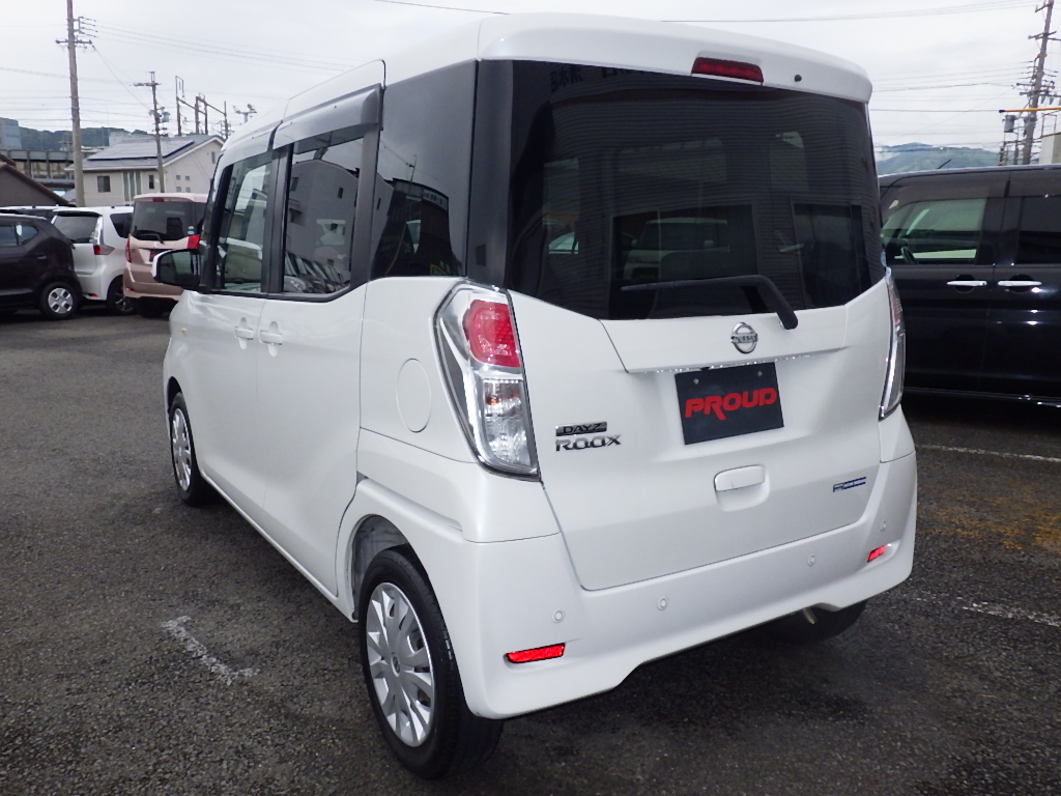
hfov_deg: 63.4
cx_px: 530
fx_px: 858
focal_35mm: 28
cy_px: 398
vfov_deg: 49.7
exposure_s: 1/1000
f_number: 4.2
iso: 250
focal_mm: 5
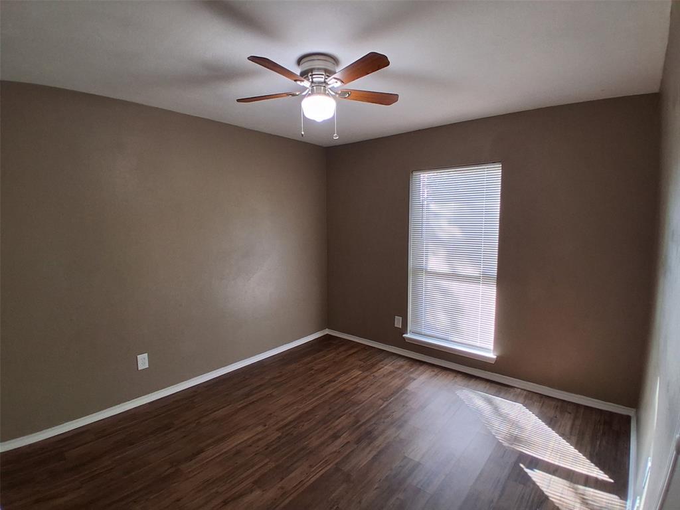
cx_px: 340
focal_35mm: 17
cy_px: 255
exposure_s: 1/40
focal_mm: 1.4
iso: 125
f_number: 2.2
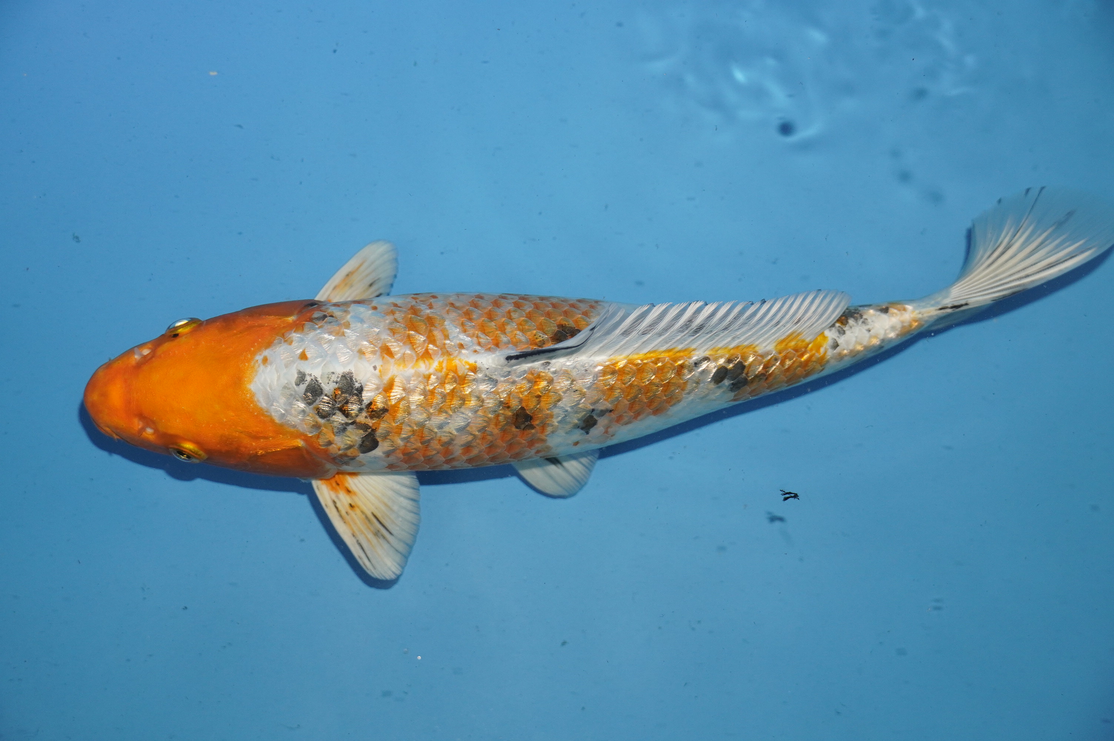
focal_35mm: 63
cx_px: 557
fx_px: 1948
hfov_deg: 31.9
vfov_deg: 21.5
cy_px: 370
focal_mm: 42
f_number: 5
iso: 800
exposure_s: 1/160
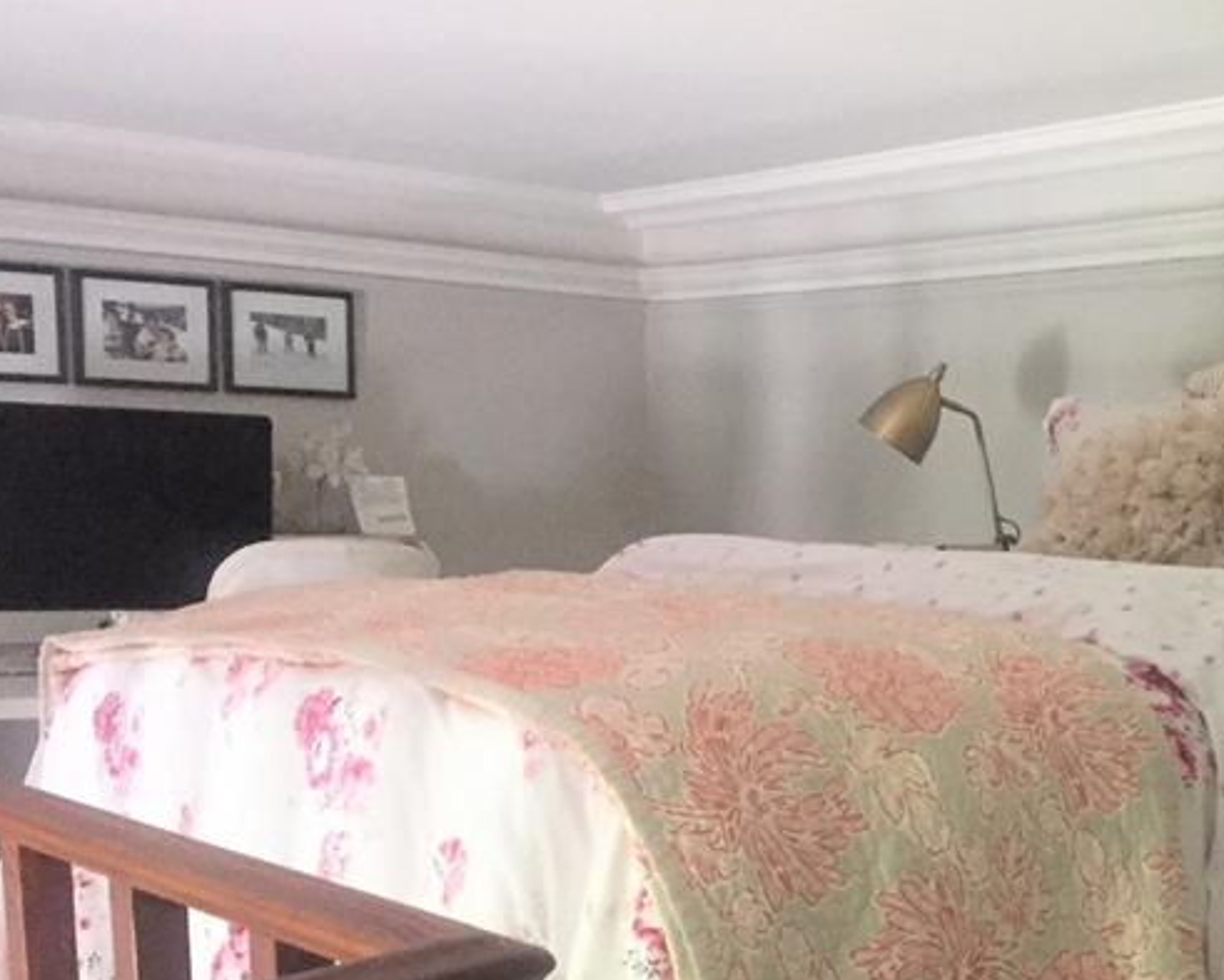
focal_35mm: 59
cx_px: 1102
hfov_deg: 30.5
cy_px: 830
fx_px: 2138
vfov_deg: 25.2
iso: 320
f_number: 2.2
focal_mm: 4.15
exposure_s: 1/15
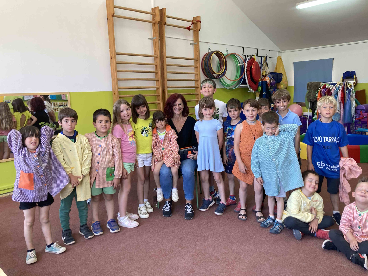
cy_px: 138
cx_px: 188
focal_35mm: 29
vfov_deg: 48.2
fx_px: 308
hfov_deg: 61.7
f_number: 1.8
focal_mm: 3.99
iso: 64
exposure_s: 1/50
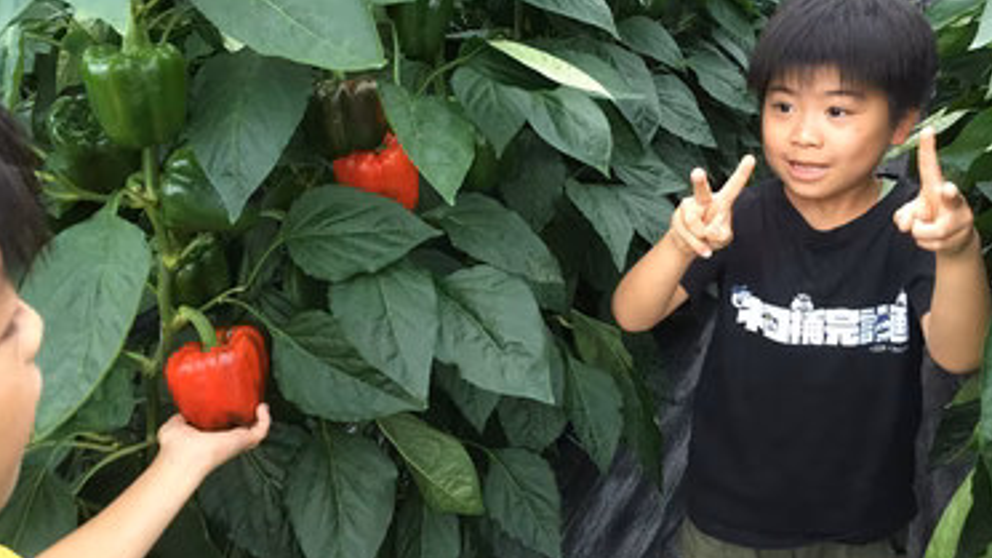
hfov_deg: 58.0
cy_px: 224
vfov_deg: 34.5
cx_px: 525
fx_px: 894
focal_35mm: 34
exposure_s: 1/17
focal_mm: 4.15
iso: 200
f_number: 2.2
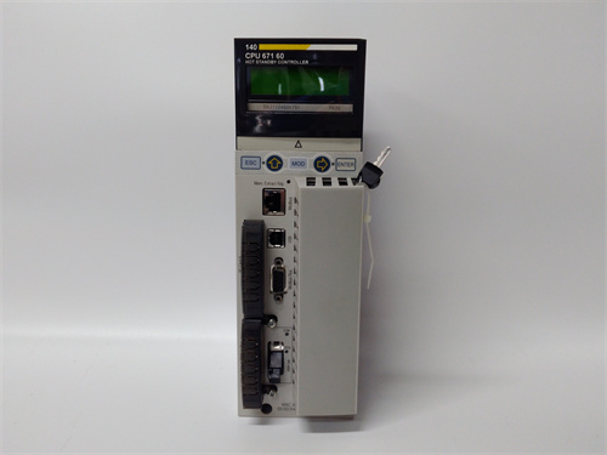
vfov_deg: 51.4
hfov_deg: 65.3
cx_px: 304
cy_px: 228
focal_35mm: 27
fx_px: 473
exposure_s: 1/33
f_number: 2
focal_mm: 3.79
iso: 172
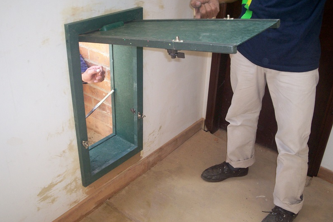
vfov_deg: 35.1
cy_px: 112
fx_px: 351
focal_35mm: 38
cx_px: 165
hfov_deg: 50.7
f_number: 4.5
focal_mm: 5.9
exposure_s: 1/64
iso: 140
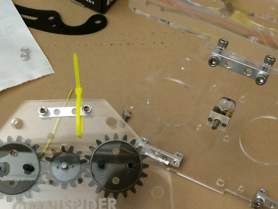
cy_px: 147
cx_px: 134
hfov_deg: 38.9
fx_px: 394
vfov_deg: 29.4
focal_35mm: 49
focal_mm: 4.12
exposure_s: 1/30
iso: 200
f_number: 2.2
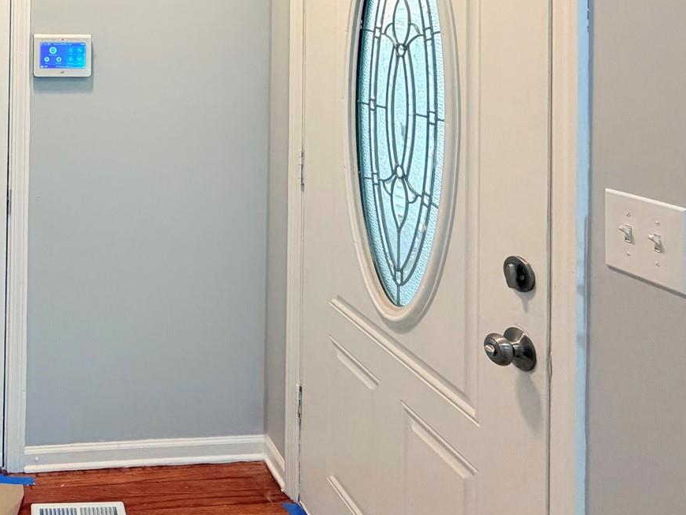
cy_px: 13
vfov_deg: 38.6
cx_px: 61
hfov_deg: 49.0
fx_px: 654
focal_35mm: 33
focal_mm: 2.22
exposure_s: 1/120
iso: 250
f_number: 2.2
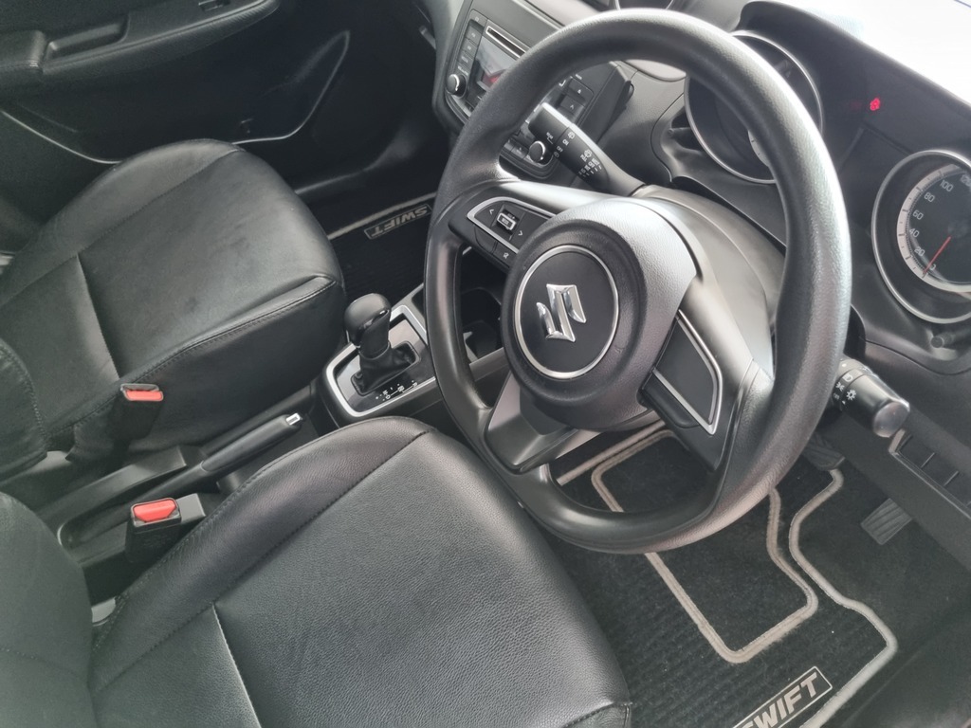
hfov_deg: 67.3
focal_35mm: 26
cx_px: 486
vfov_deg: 53.1
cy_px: 364
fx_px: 729
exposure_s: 1/33
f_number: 1.8
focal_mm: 5.4
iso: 640
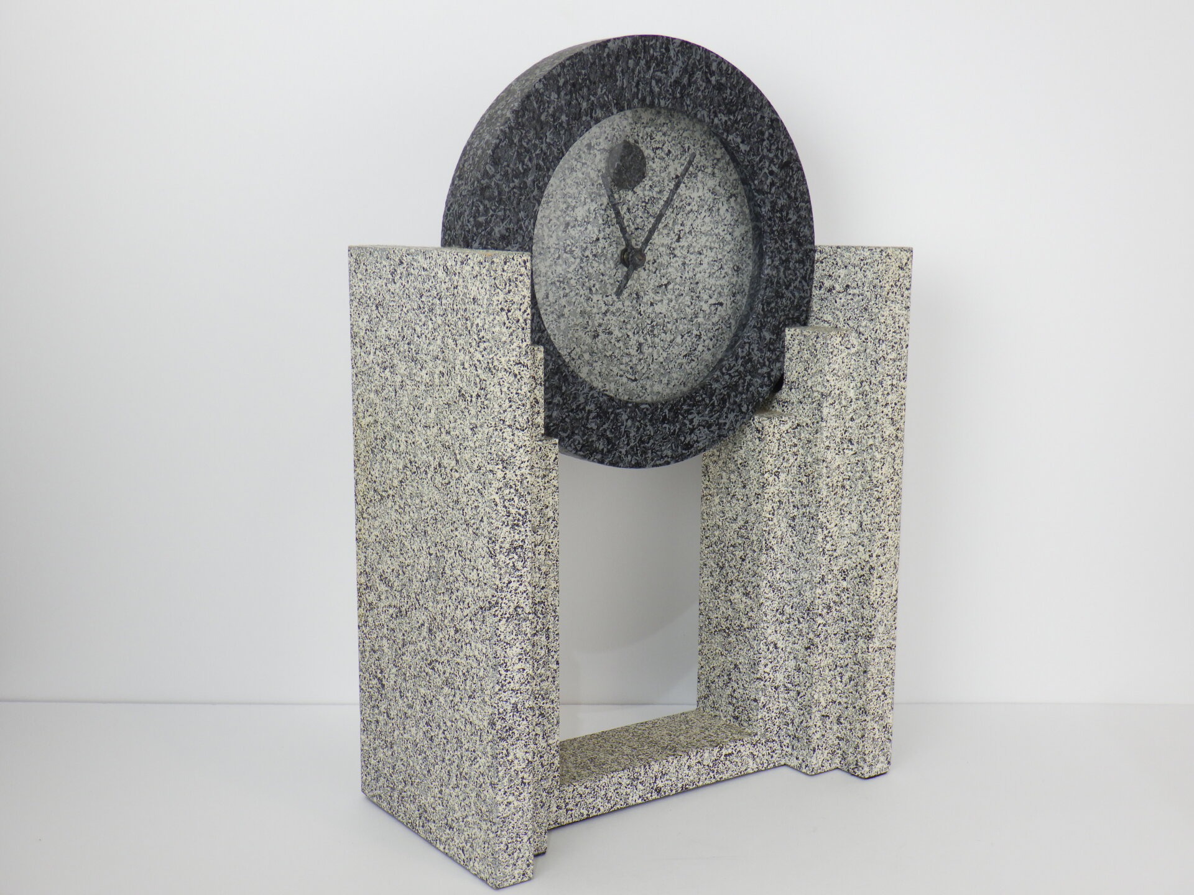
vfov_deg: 34.3
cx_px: 597
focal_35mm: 42
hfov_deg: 44.8
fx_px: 1449
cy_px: 448
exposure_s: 1/60
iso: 125
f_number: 4.2
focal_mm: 7.5
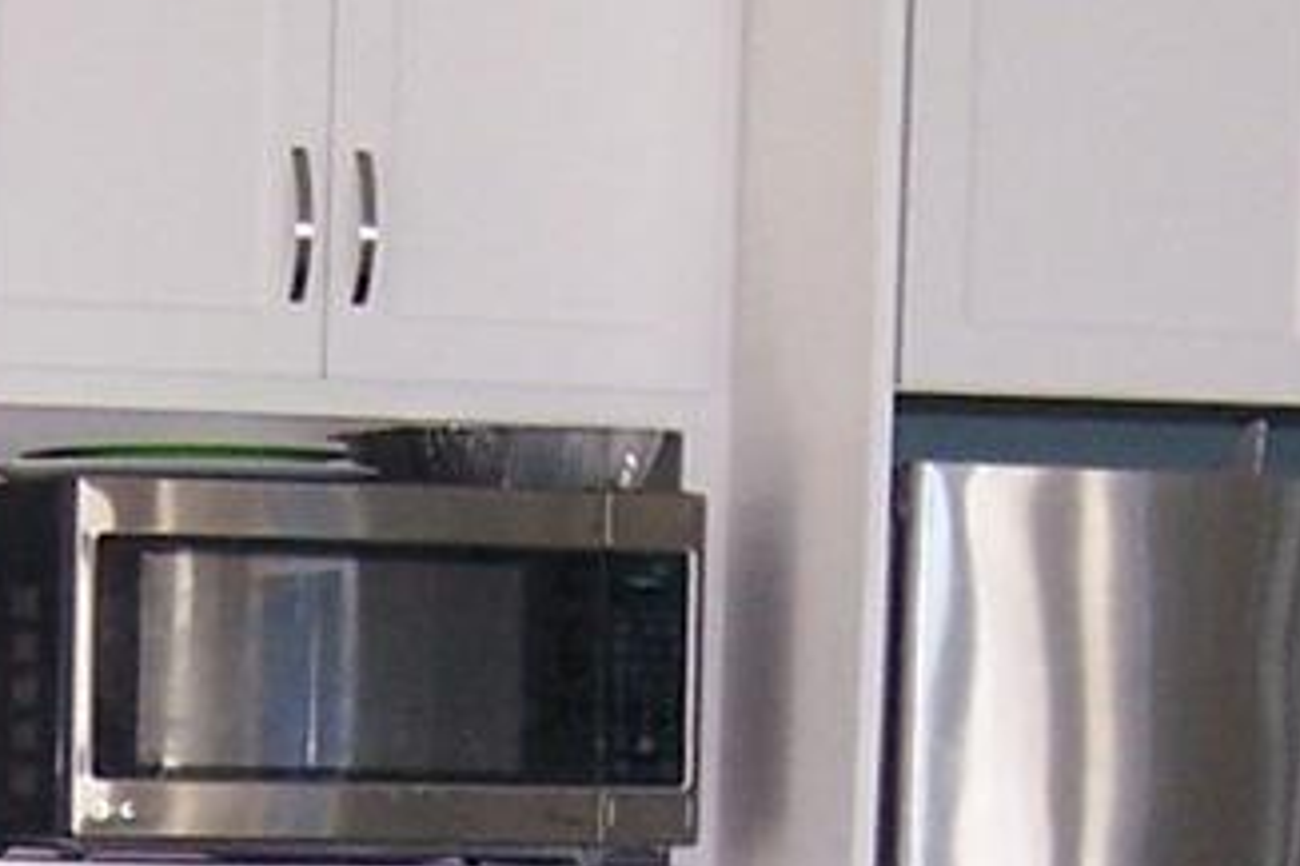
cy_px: 1497
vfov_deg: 7.3
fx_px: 6641
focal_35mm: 184
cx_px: 72
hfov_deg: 11.1
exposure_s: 1/60
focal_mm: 6.2
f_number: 2.8
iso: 125
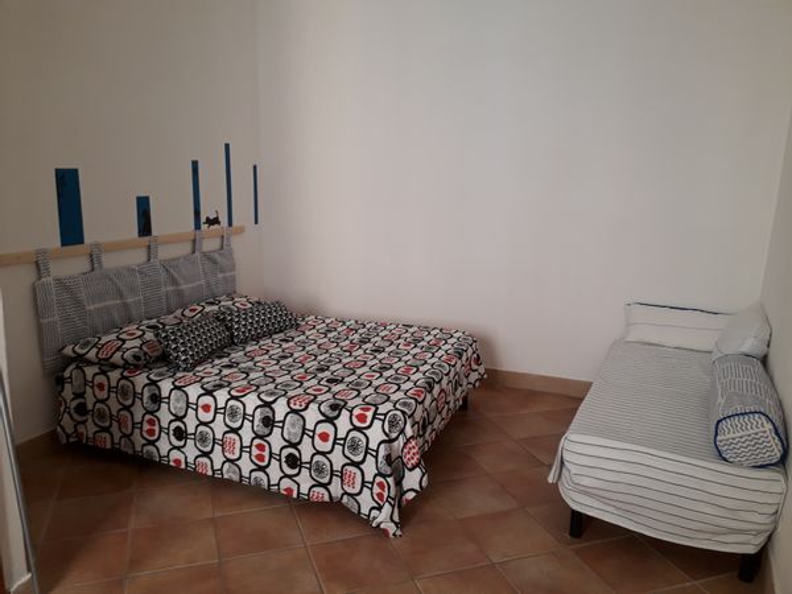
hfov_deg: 65.3
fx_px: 618
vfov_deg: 51.4
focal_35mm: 27
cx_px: 396
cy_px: 297
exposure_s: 1/33
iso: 40
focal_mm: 3.6
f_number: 1.9
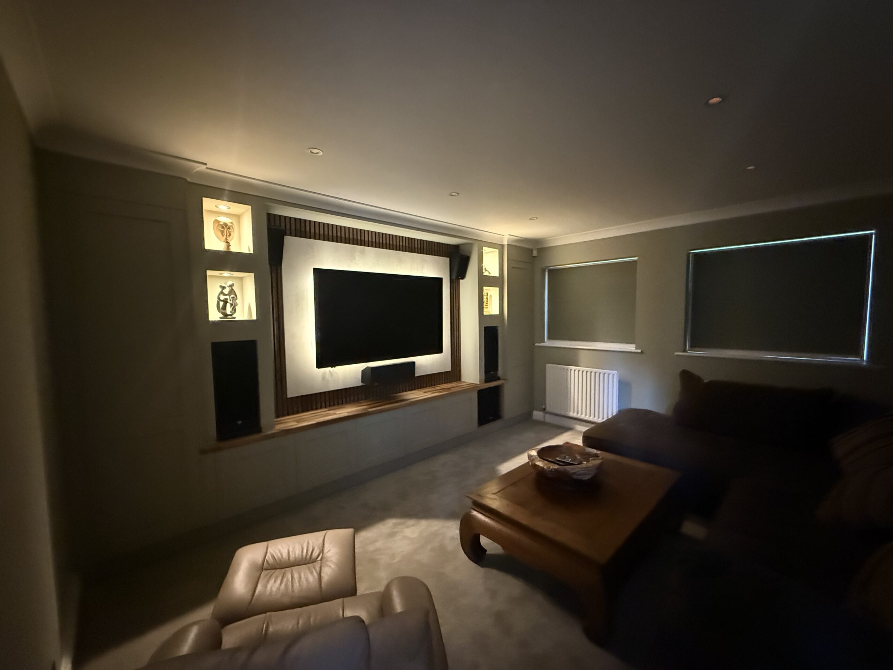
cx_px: 446
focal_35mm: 14
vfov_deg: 85.7
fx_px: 361
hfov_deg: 102.1
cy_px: 335
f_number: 2.2
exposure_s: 1/43
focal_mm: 2.22
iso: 1600
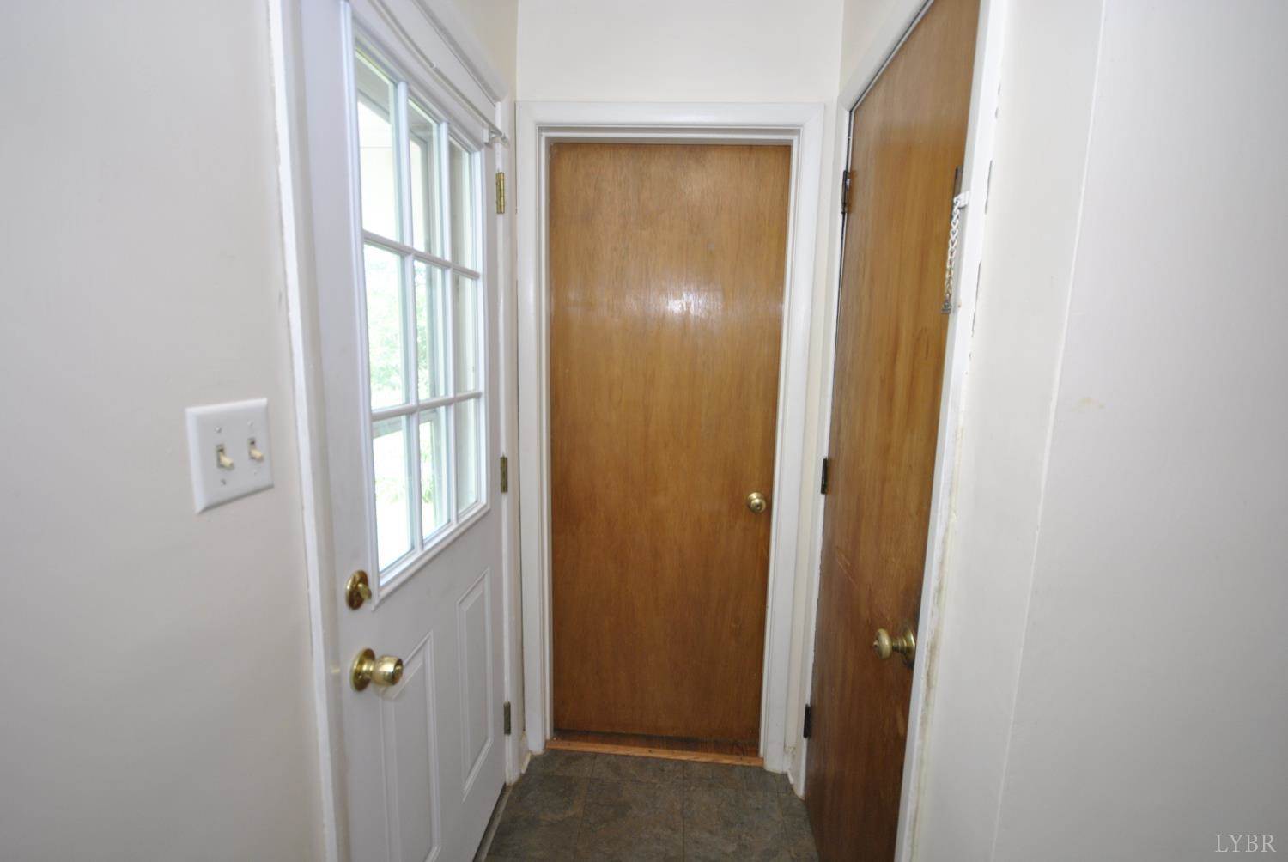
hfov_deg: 100.3
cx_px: 644
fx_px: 537
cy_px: 431
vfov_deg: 77.5
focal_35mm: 15
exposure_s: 1/50
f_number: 4
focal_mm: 10
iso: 400
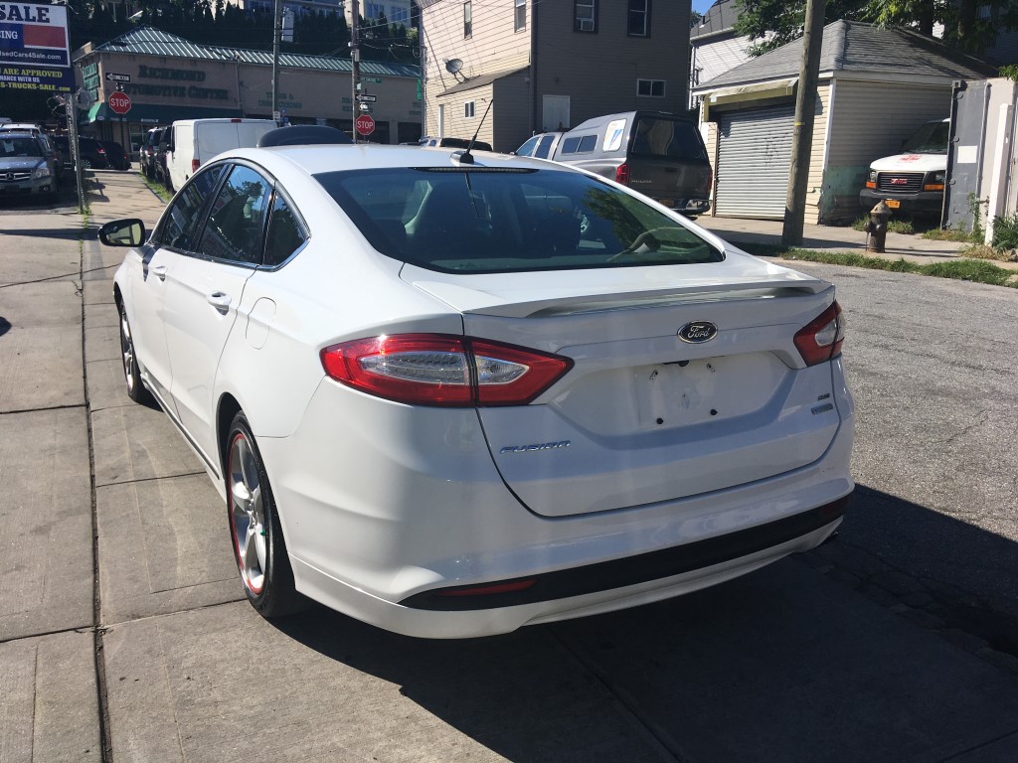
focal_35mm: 29
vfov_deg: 48.2
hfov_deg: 61.7
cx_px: 509
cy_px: 382
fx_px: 853
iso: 25
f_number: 2.2
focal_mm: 4.15
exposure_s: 1/1972
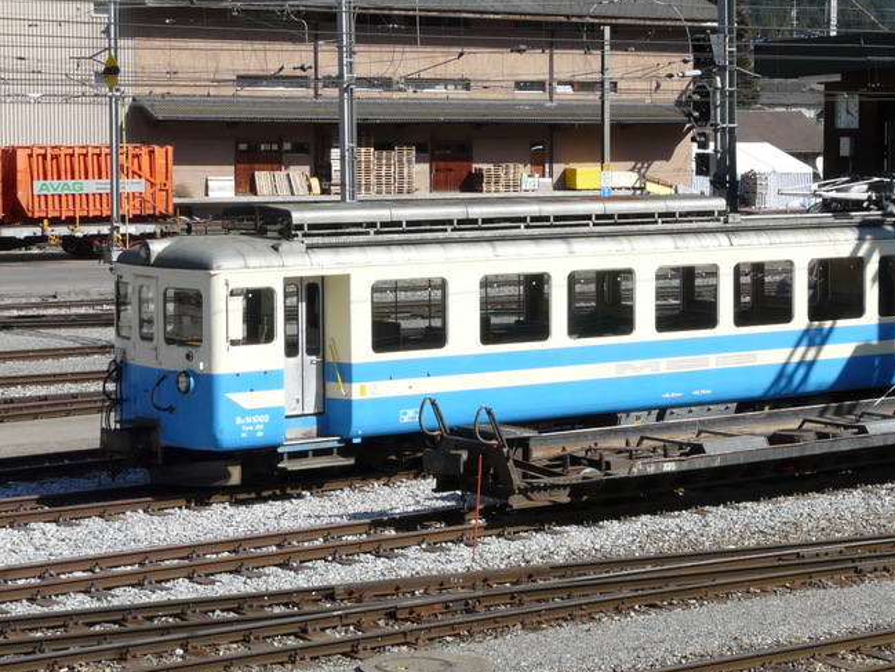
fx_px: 2431
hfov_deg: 20.8
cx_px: 623
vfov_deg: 15.7
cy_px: 290
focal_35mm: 94
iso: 100
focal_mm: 10
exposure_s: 1/500
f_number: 5.6
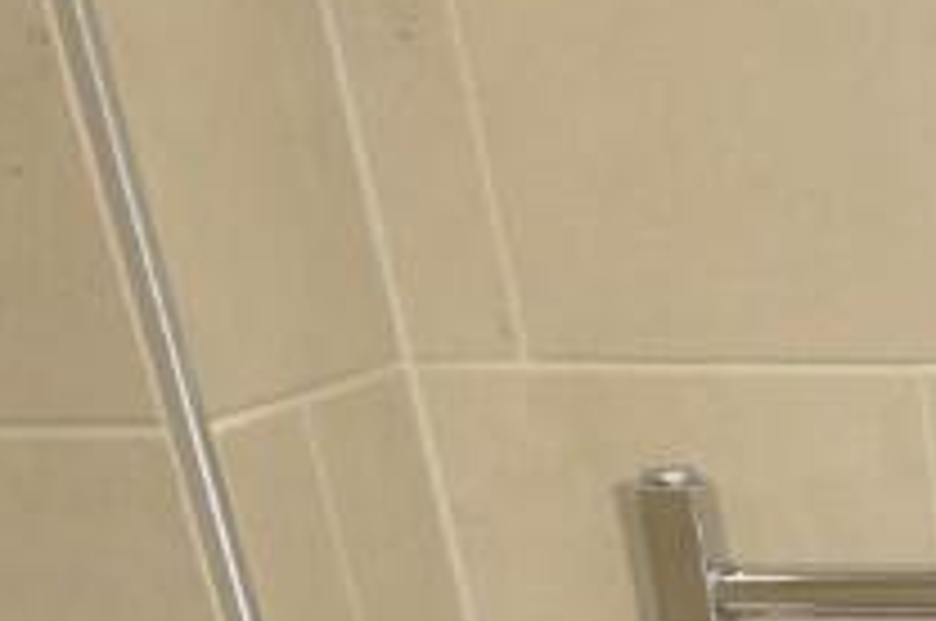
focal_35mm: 74
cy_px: 1114
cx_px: 1714
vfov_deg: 15.7
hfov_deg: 19.7
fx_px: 1921
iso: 400
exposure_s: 1/13
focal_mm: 10
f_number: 8
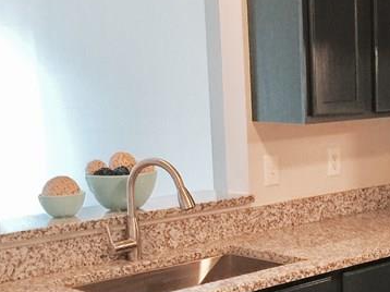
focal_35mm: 83
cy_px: 231
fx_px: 934
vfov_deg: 17.6
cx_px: 397
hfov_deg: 22.6
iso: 80
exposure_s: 1/15
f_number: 2.2
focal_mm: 4.15
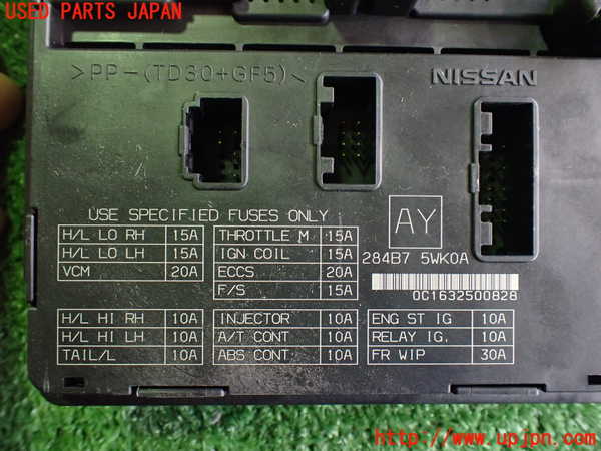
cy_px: 226
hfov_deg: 60.0
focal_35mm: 30
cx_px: 300
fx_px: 521
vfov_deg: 46.8
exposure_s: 1/80
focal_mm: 5.4
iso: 800
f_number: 2.3
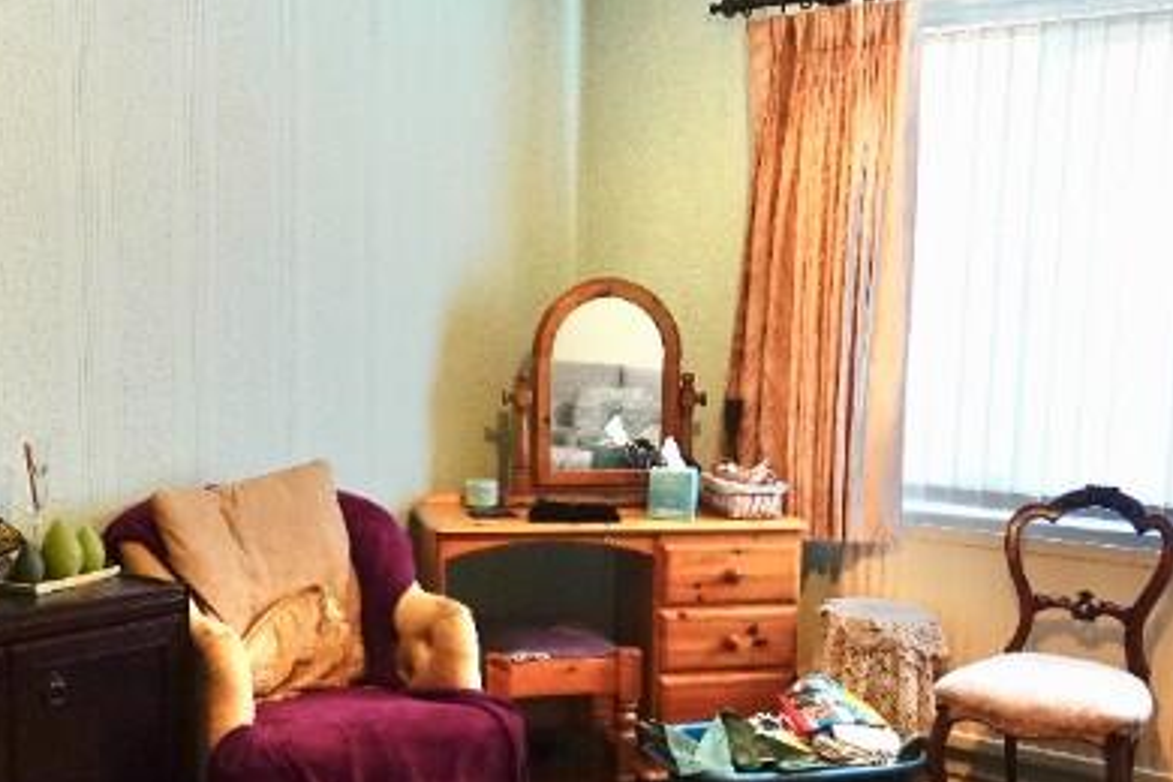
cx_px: 605
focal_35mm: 43
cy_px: 543
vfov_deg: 30.7
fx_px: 1411
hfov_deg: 45.1
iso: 1600
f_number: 2.8
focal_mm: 11
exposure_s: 1/160
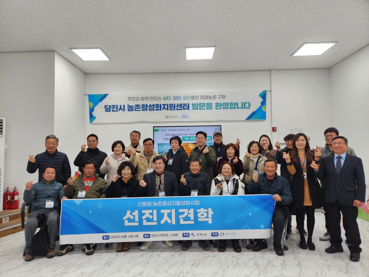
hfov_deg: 73.9
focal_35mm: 23
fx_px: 245
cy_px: 138
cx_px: 184
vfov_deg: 58.9
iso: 80
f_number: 1.8
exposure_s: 1/120
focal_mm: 5.4
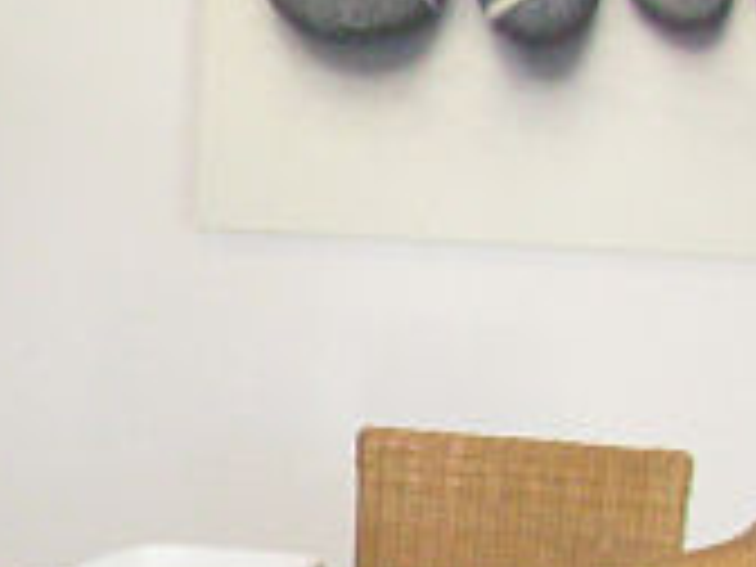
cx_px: -490
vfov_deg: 8.1
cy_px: 612
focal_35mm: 181
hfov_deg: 10.4
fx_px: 3953
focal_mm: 6.3
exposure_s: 1/124
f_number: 2.9
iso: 194
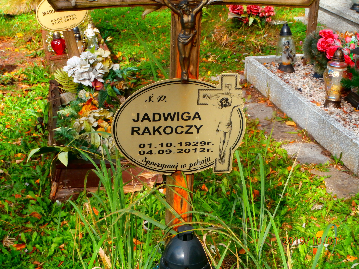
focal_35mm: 68
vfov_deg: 21.6
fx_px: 705
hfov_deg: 28.6
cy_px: 134
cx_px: 180
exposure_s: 1/200
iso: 100
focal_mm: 12.1
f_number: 4.7
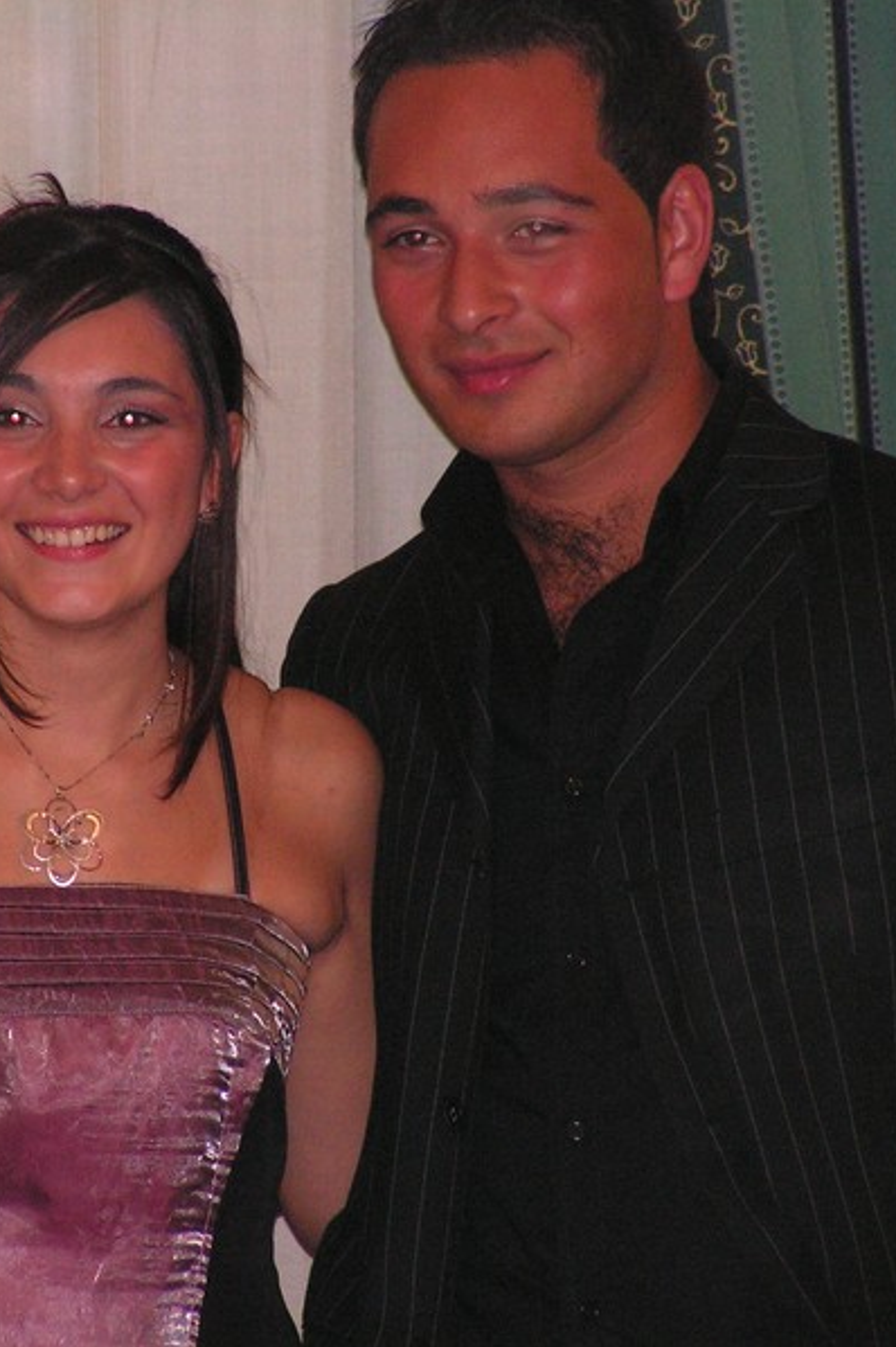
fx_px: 11810
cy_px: 674
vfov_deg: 6.5
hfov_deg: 4.3
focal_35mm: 316
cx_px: 205
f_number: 3.3
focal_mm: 37.9
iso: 200
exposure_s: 1/200
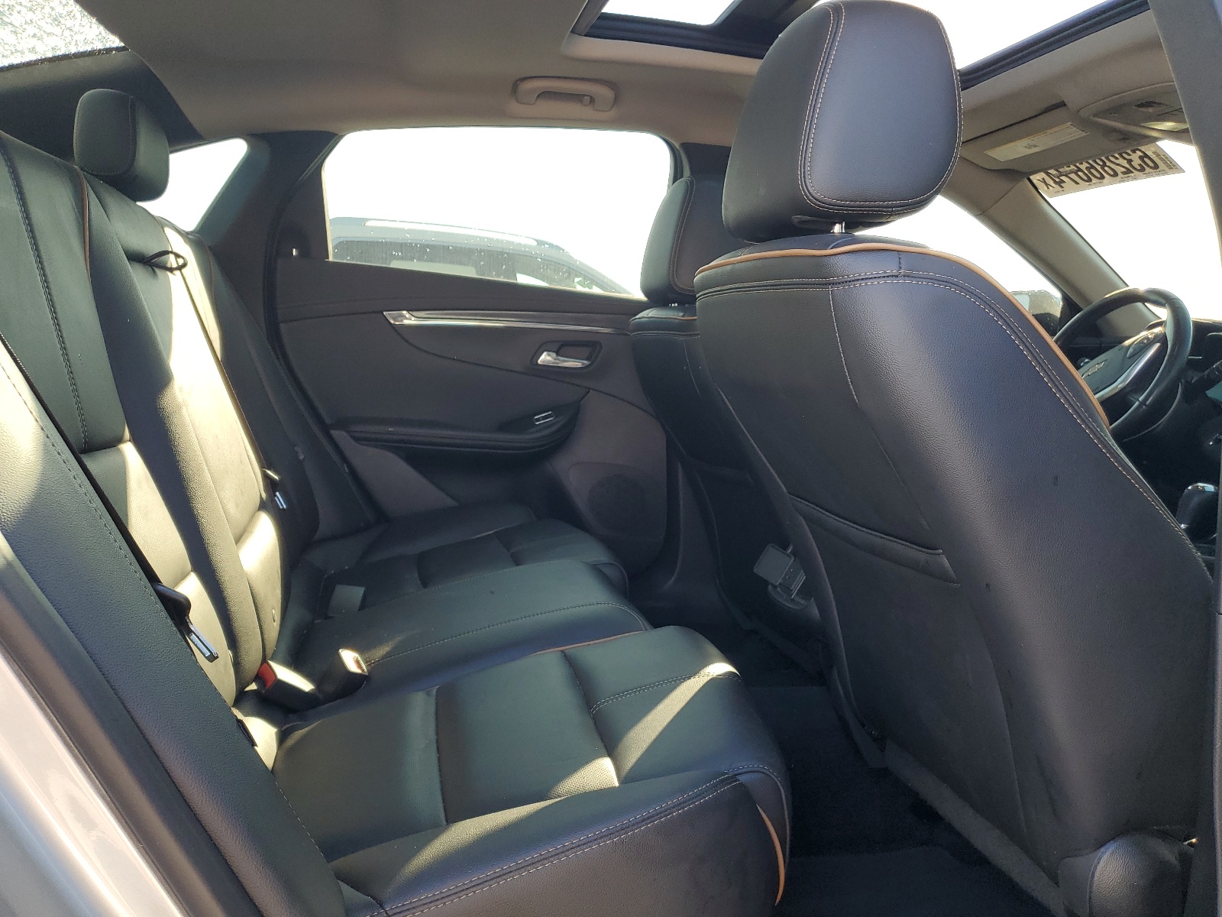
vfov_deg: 53.1
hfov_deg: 67.3
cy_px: 458
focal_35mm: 26
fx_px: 918
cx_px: 611
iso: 50
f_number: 1.5
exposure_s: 1/164
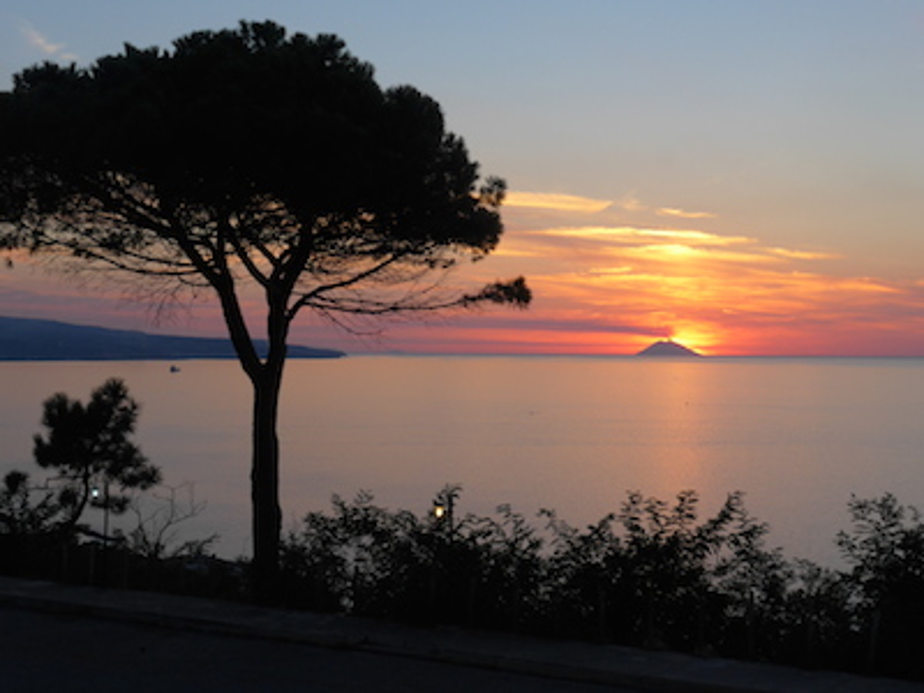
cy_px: 346
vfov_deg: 26.1
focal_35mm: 56
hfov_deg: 34.3
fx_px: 1495
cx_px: 462
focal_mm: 12
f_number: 8
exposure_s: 1/60
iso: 160
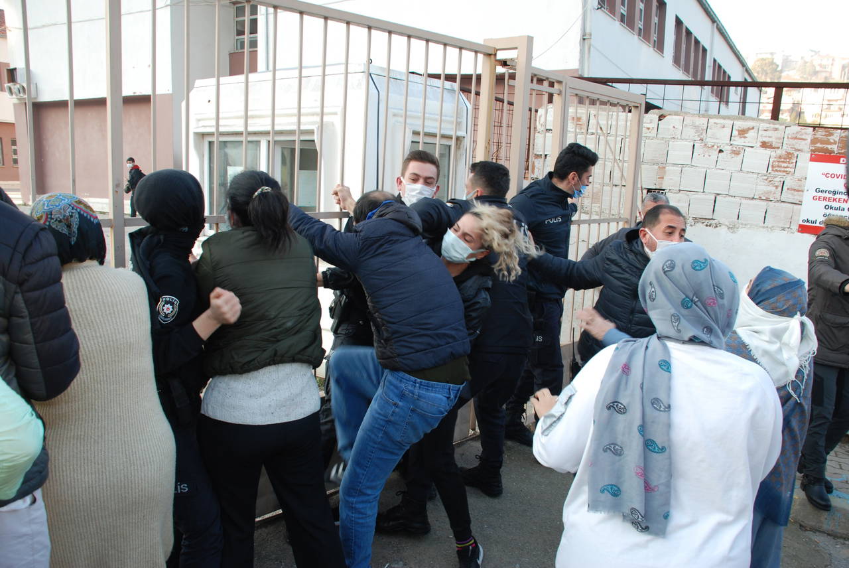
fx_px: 708
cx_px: 424
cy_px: 284
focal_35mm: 30
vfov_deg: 43.7
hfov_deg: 61.9
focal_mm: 20
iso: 200
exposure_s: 1/100
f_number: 5
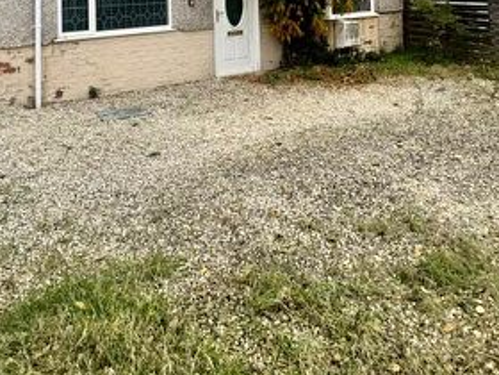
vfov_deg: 34.1
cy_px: -56
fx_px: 505
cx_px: 239
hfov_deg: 52.6
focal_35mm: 35
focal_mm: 2.22
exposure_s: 1/135
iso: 40
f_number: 2.2
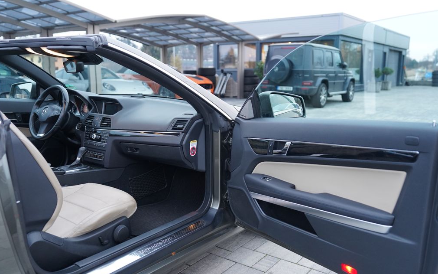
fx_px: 382
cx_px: 219
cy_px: 147
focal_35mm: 32
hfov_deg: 59.7
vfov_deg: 39.4
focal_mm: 31
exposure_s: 1/160
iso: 2000
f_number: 2.8
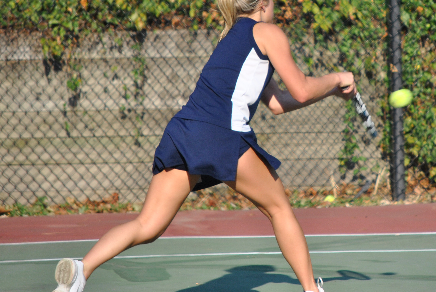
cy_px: 136
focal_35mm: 358
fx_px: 4341
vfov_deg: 3.9
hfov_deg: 5.8
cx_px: 218
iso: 250
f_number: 5.6
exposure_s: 1/500
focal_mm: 200
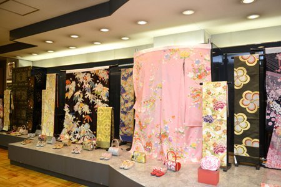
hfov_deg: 63.7
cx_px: 140
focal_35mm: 29
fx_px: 226
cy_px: 94
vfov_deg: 45.0
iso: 500
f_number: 2.8
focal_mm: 29
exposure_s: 1/100
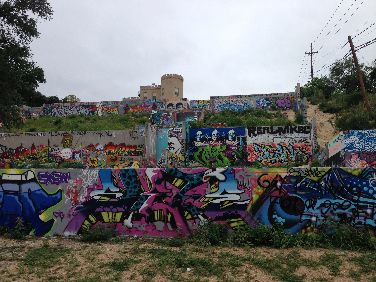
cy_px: 141
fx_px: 358
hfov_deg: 55.4
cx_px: 188
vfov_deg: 42.9
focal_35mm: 33
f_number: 2.4
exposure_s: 1/1869
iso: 50
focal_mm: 4.13
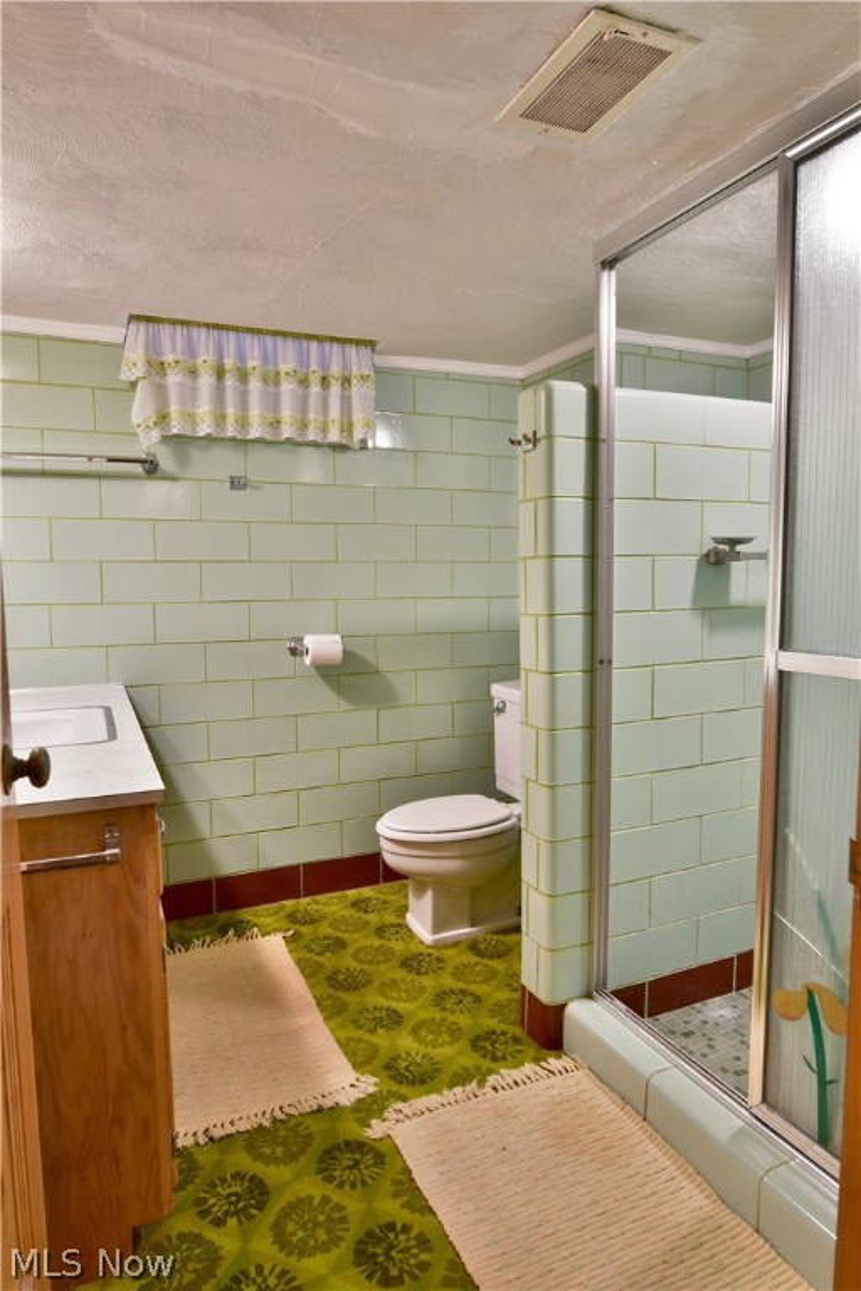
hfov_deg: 59.5
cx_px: 430
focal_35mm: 21
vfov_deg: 81.2
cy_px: 646
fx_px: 753
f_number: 5.6
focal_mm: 14
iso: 200
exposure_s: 1/4
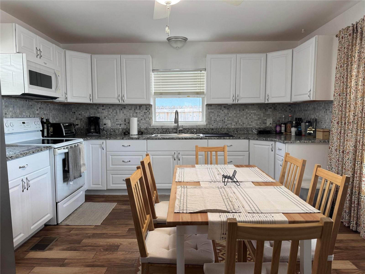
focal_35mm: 24
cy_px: 137
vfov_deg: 56.8
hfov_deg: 71.6
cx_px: 182
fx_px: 253
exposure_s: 1/60
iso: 125
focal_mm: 6.76
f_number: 1.78
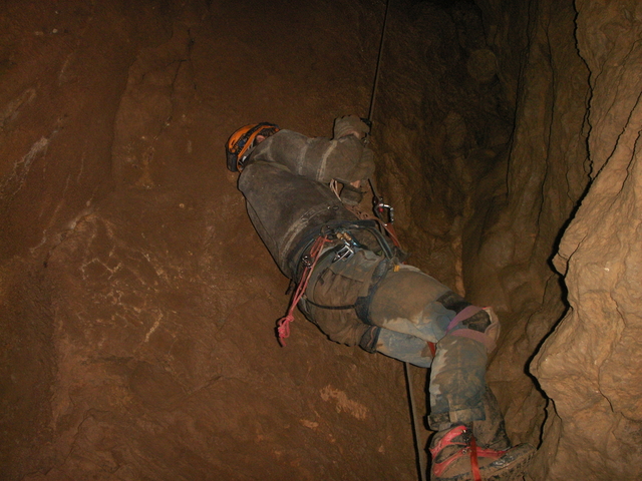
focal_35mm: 37
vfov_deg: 38.7
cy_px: 240
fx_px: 686
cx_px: 321
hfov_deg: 50.1
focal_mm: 7.7
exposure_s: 1/40
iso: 160
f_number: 3.5
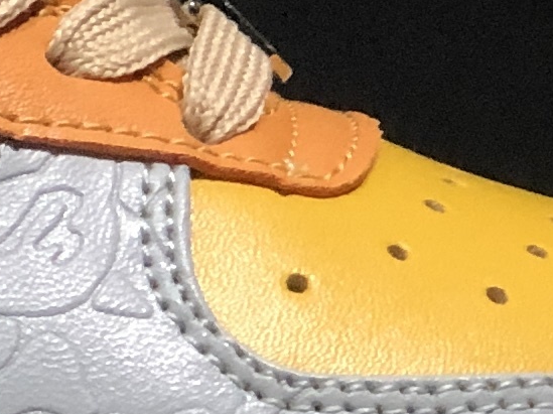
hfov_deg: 4.7
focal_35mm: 419
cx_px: -531
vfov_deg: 3.5
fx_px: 6689
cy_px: -62
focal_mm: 6.6
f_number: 2.8
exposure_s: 1/30
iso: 80
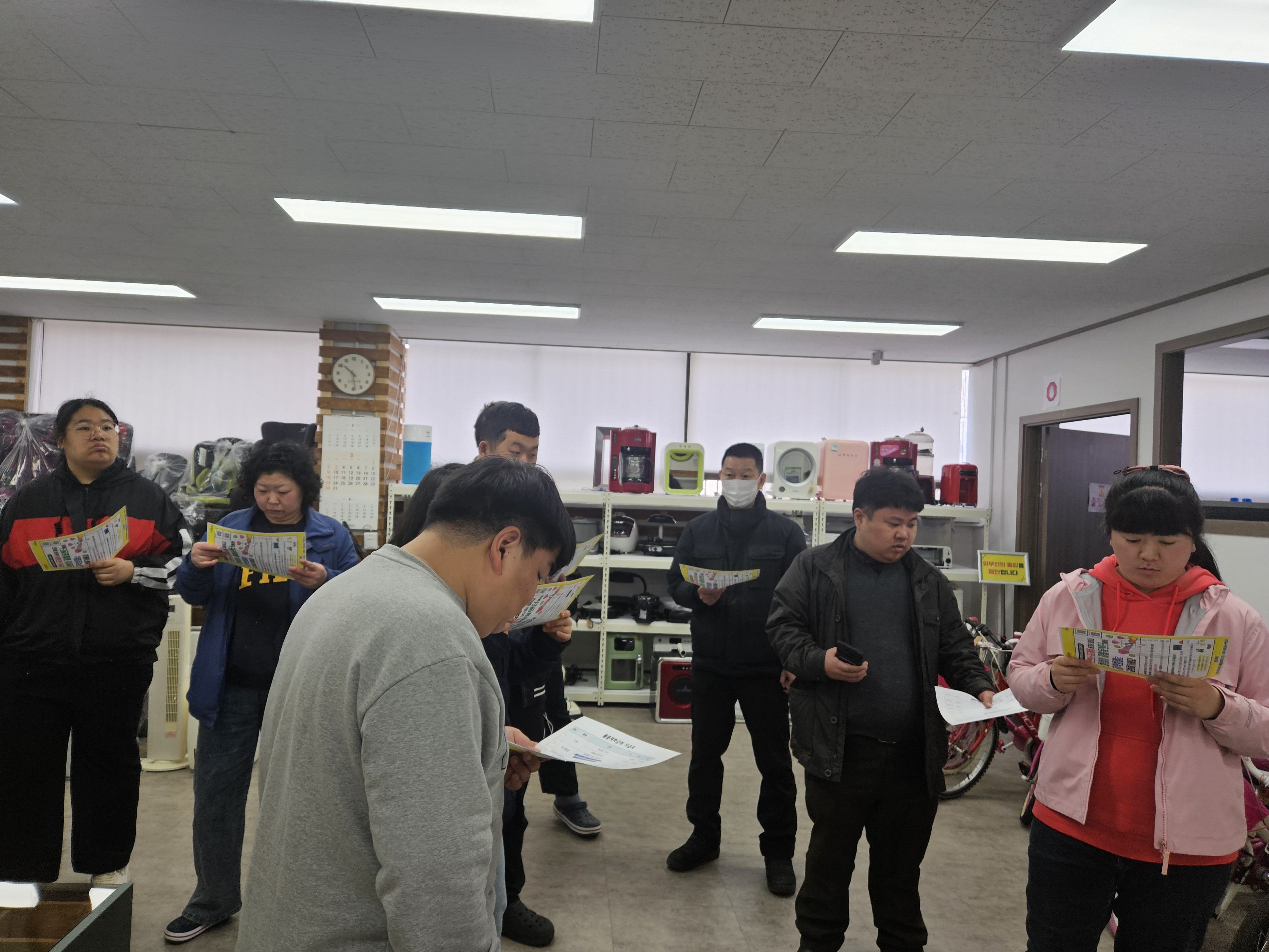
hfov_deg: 71.6
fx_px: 880
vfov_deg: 56.8
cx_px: 615
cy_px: 482
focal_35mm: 24
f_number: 1.8
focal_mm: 5.4
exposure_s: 1/180
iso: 64
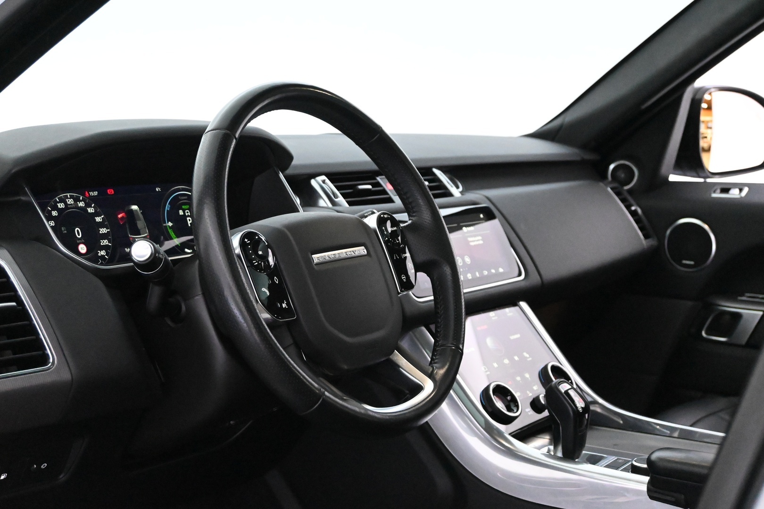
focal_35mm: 54
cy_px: 254
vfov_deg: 25.1
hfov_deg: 36.9
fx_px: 1146
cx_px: 382
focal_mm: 36
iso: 11400
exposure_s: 1/60
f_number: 5.3
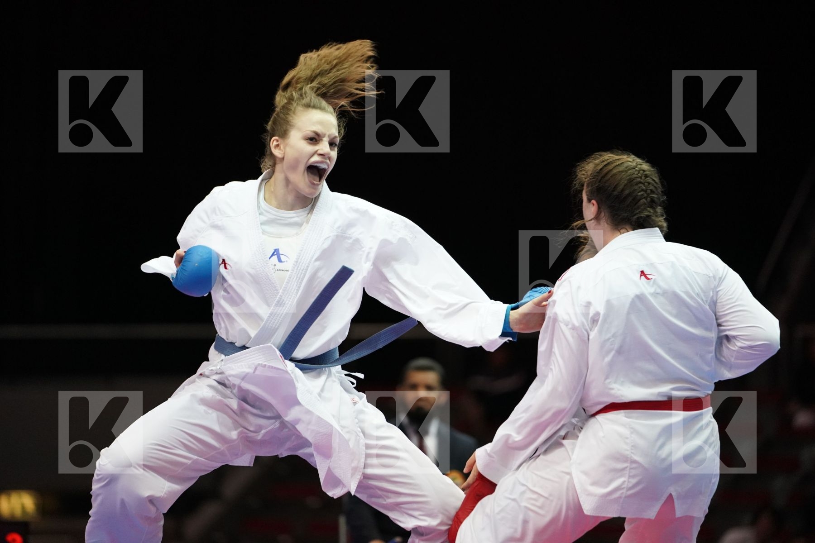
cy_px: 272
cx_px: 408
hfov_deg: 10.3
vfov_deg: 6.9
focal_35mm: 200
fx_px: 4527
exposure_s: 1/1000
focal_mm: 200
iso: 4000
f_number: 2.8
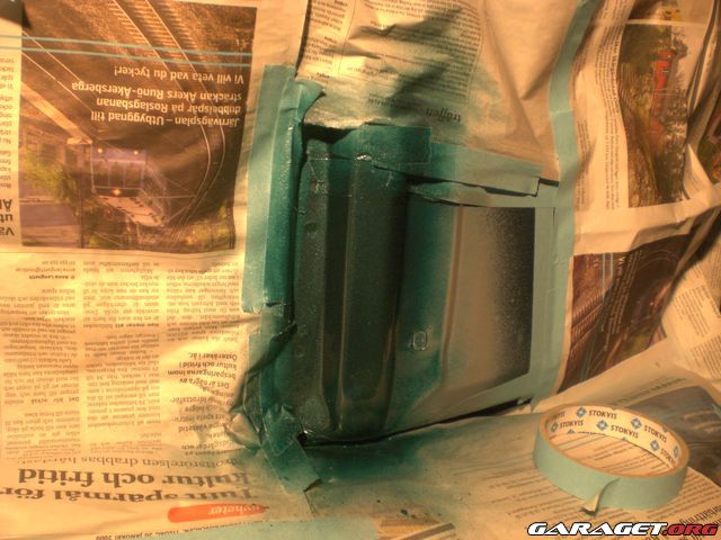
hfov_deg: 49.0
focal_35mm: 38
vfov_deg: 37.7
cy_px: 270
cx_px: 360
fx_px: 791
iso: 200
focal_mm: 6.3
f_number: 3.1
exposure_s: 1/80
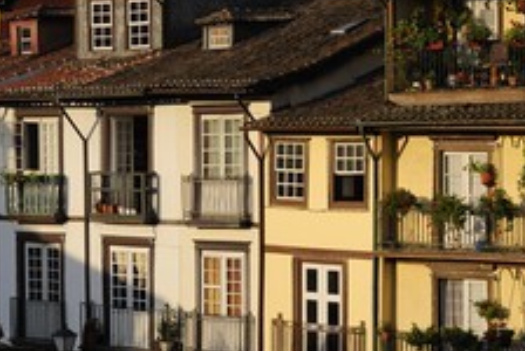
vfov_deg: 10.5
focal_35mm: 131
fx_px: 1913
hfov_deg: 15.6
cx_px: 368
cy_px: 122
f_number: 13
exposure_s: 1/160
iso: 200
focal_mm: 70
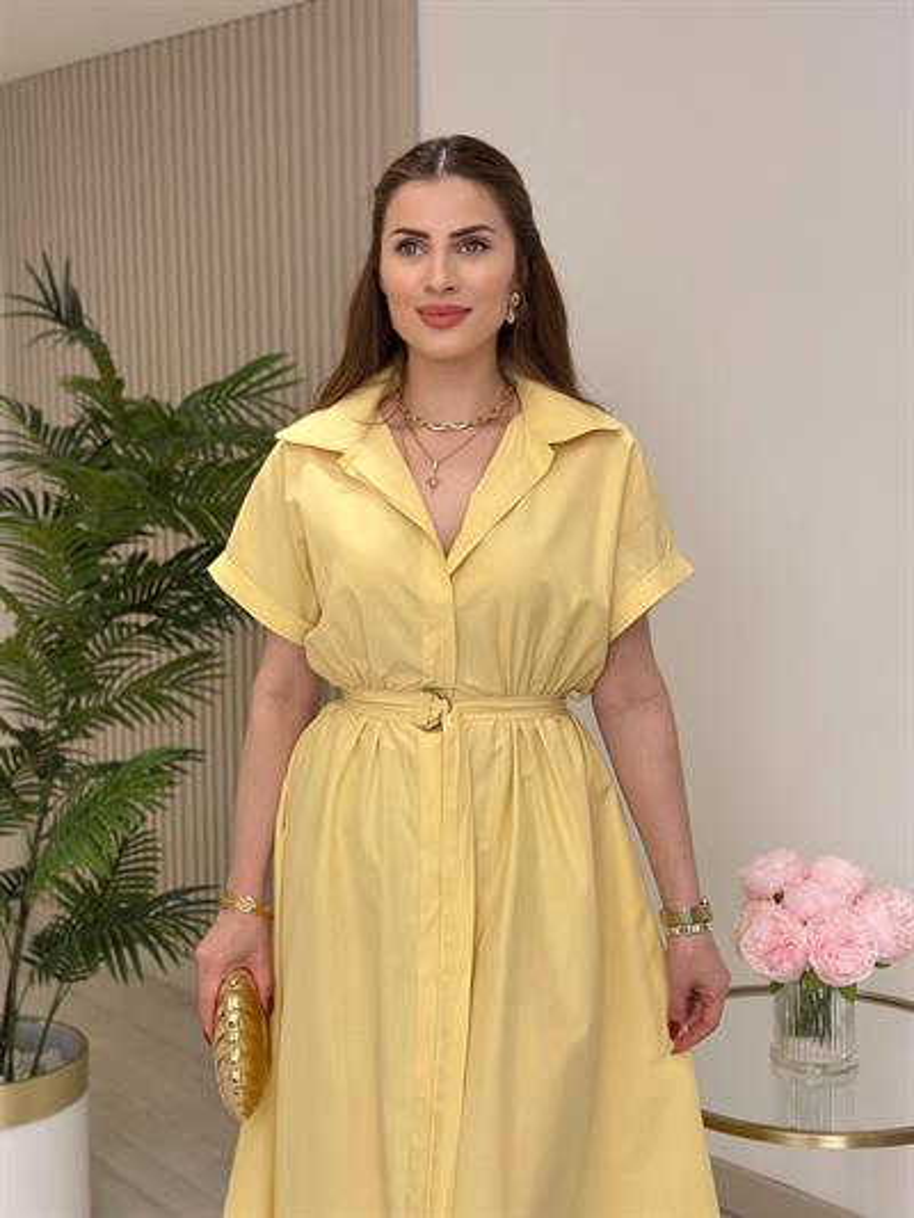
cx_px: 457
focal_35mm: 48
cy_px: 609
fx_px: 1689
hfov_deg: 30.3
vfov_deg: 39.6
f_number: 1.78
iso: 80
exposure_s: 1/419
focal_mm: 6.86
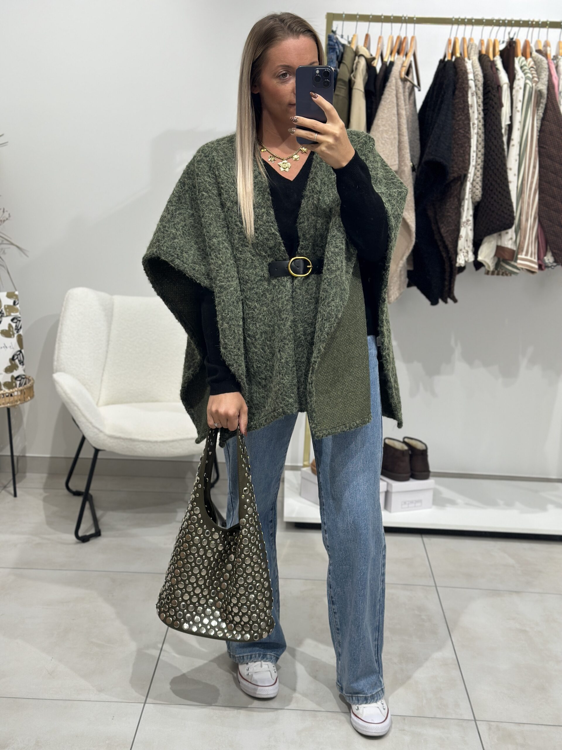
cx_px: 281
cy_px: 375
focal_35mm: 48
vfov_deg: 39.7
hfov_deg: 30.3
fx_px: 1039
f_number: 1.78
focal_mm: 6.86
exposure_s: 1/135
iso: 64
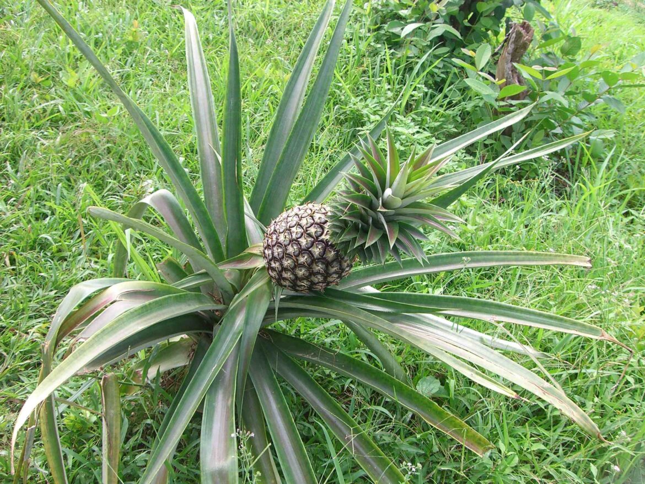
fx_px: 708
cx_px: 322
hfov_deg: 49.0
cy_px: 242
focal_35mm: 38
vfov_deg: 37.7
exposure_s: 1/160
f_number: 4.3
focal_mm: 6.2
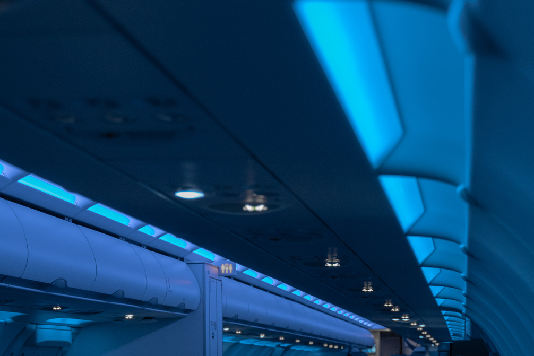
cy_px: 319
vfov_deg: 17.3
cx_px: 242
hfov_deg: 26.0
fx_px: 1157
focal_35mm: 78
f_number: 2.8
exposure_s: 1/40
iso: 1000
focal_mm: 37
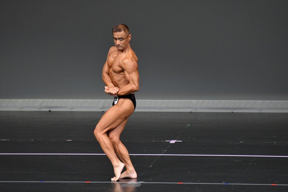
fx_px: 3598
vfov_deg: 3.1
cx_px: 144
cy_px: 96
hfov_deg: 4.6
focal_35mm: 450
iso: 4000
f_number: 5.6
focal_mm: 300
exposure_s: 1/400
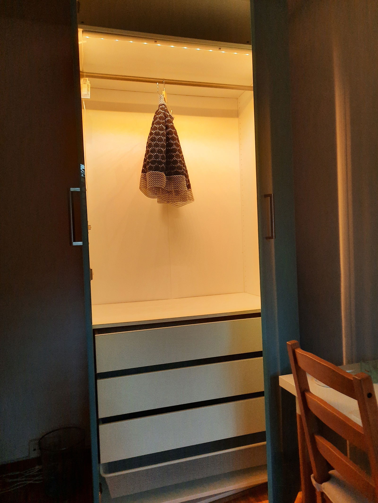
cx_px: 189
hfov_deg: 54.9
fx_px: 364
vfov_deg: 69.4
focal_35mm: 25
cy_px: 252
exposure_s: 1/60
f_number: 2
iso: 250
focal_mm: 4.6
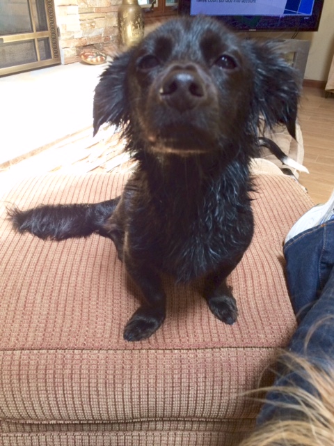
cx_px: 167
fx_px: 373
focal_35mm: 29
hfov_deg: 48.2
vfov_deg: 61.7
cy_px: 223
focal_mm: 4.15
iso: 50
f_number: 2.2
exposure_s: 1/30
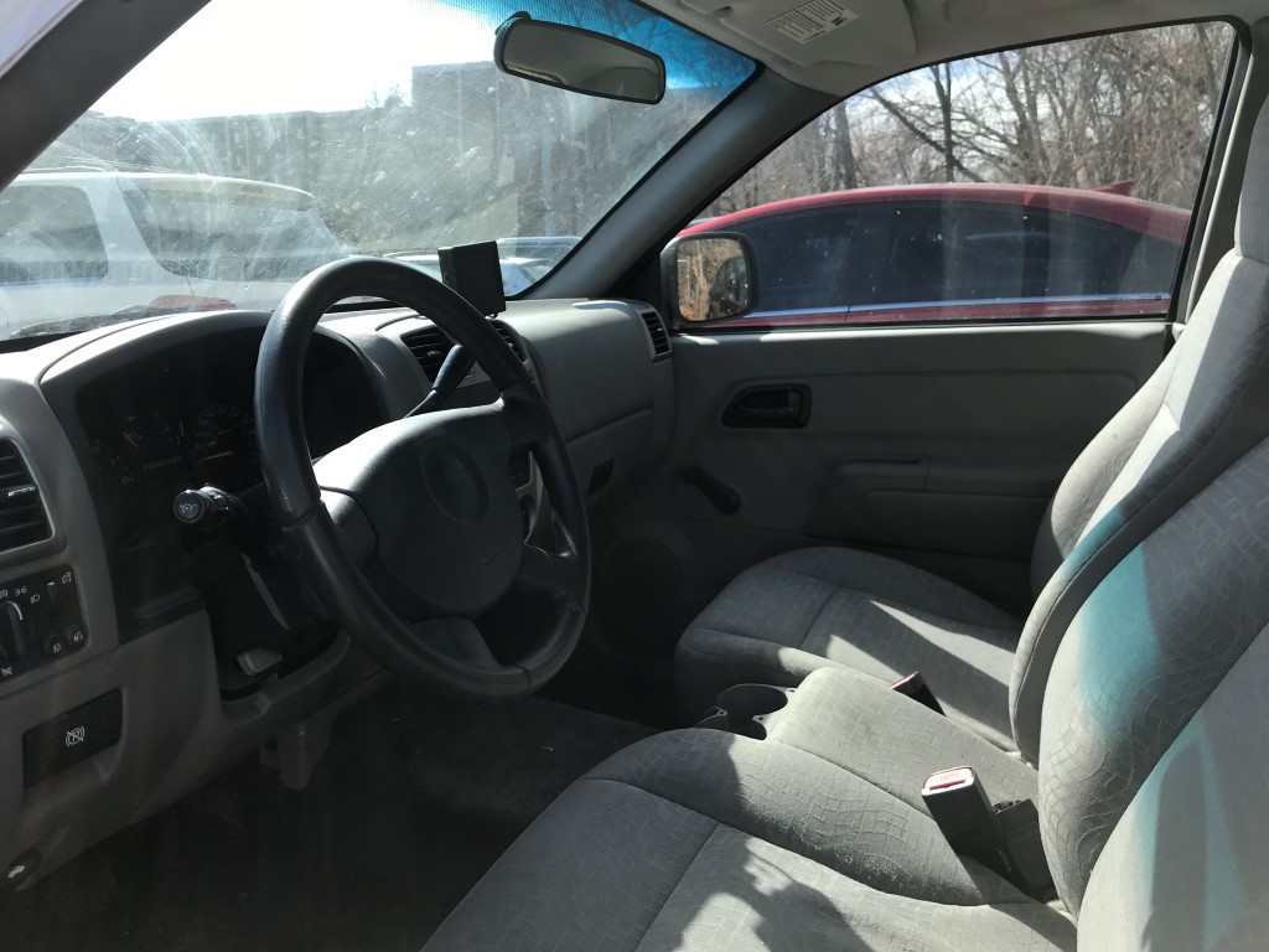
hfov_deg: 63.4
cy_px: 476
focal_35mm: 28
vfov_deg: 49.7
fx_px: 1026
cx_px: 634
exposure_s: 1/818
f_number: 1.8
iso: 20
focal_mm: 3.99
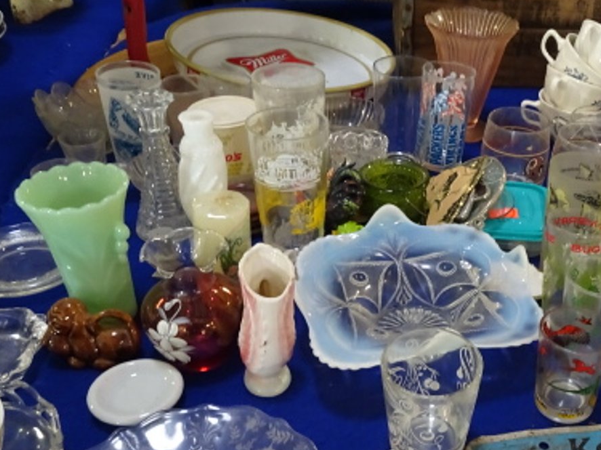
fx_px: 712
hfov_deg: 44.4
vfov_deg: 35.0
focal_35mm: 41
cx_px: 442
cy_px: 262
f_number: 3.5
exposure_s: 1/30
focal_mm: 4.1
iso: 500
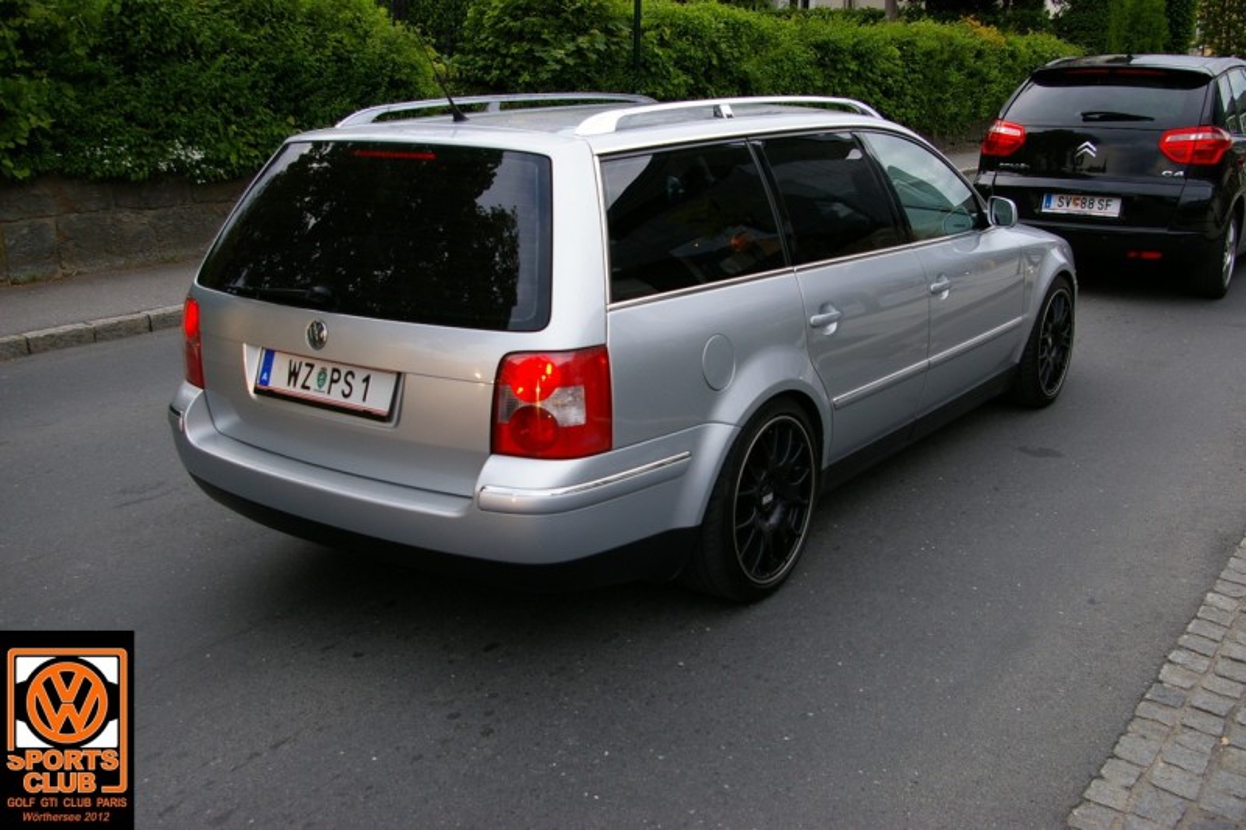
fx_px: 1246
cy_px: 415
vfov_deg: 36.9
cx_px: 623
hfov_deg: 53.1
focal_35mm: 36
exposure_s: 1/90
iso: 200
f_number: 5.6
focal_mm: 24
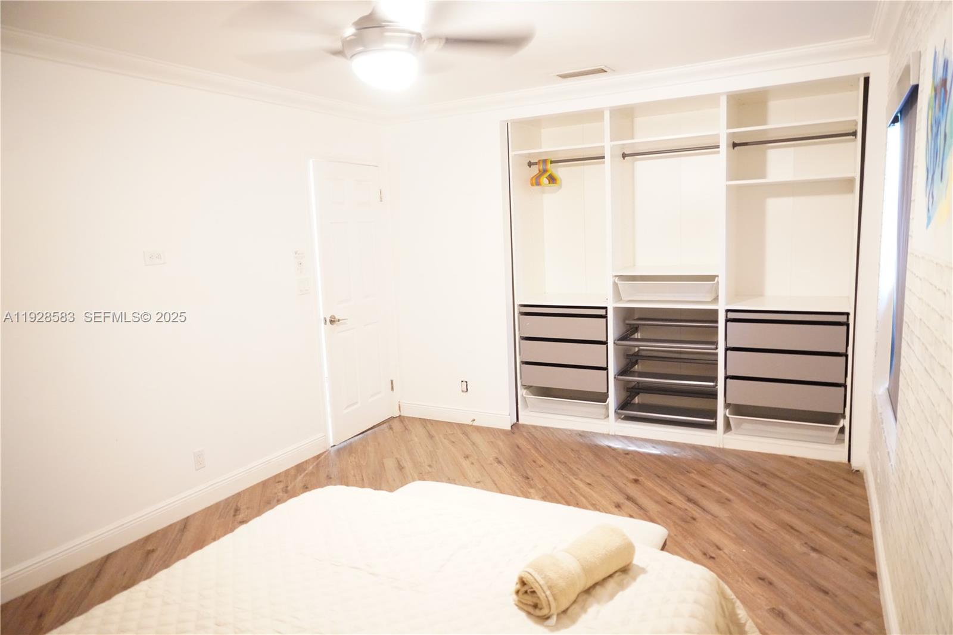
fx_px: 635
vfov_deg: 53.1
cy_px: 318
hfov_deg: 73.8
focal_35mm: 24
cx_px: 476
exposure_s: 1/30
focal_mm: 24
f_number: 3.5
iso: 8000
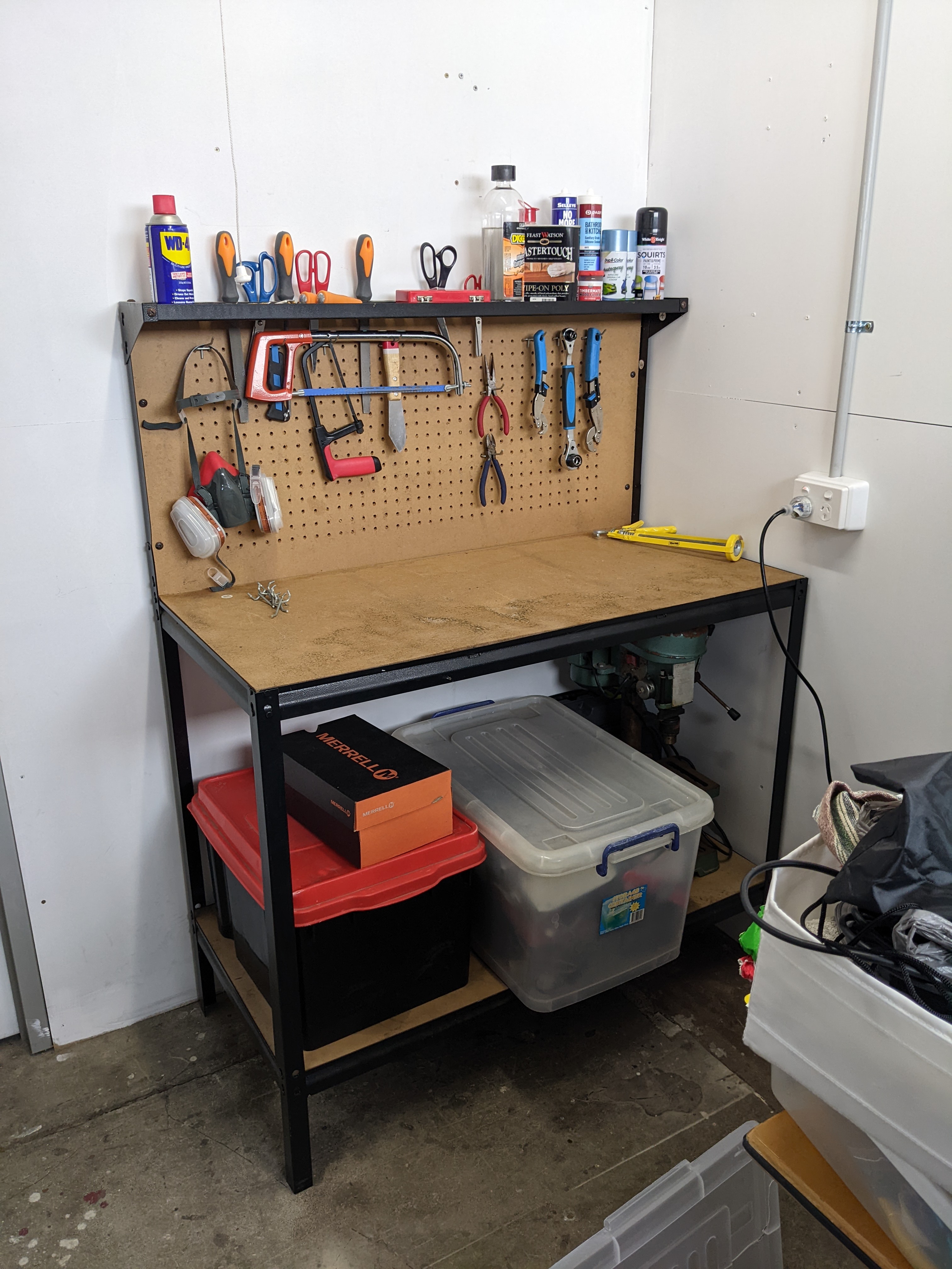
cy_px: 634
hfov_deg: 51.4
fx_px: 990
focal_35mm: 27
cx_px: 476
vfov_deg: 65.3
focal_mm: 4.38
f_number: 1.73
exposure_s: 1/49.9
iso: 103
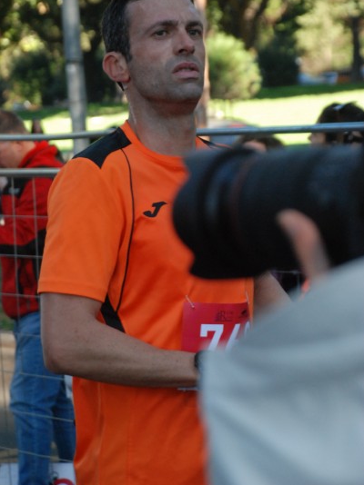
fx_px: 1824
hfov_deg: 11.4
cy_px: 226
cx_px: 182
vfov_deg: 15.2
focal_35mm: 130
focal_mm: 80
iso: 1000
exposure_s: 1/400
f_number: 5.6
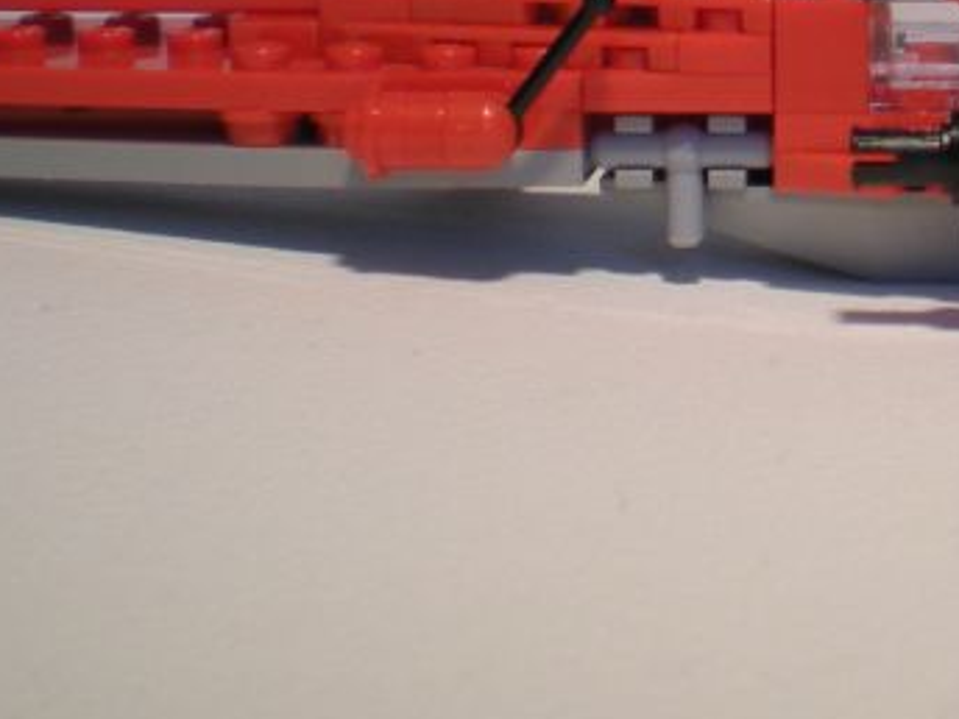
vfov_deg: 13.4
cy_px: -67
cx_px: 1019
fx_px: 2992
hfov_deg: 17.7
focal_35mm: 108
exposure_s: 1/59
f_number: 3.1
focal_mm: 6.3
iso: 64
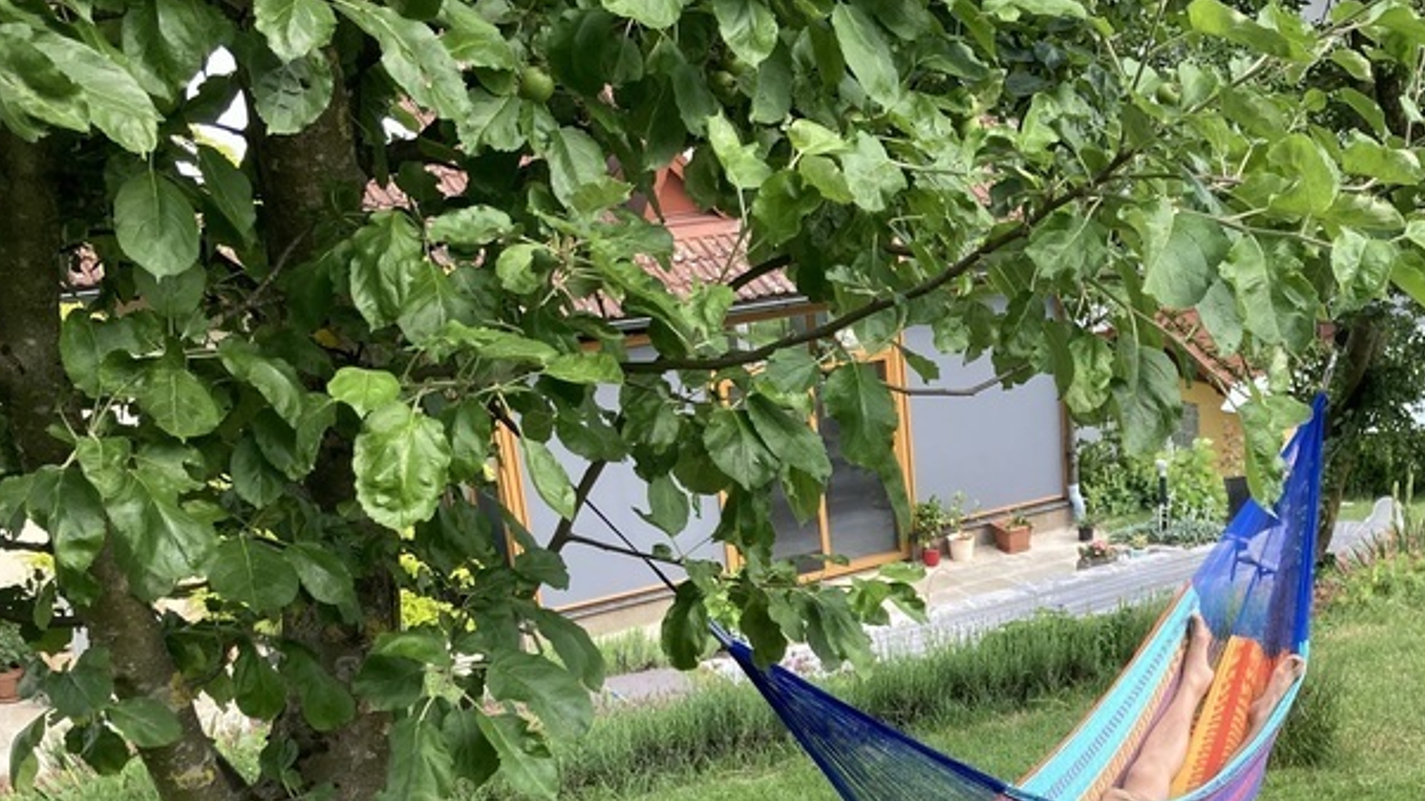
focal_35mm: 52
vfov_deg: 22.1
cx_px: 1143
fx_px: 1965
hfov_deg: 38.4
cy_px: 825
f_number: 1.8
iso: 20
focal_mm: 3.99
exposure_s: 1/264
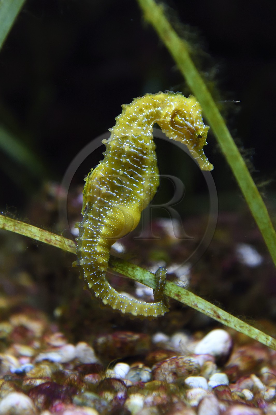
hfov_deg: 19.4
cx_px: 138
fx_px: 805
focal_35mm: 70
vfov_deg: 28.8
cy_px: 208
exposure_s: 1/50
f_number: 5
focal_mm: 70
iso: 2500
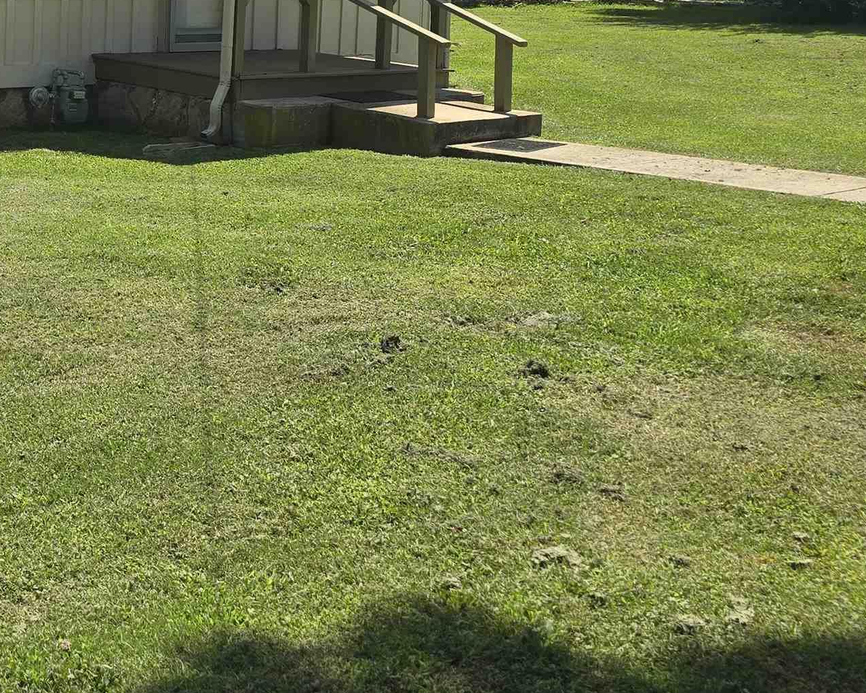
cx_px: 6
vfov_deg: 26.6
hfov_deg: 32.1
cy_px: -5
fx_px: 1384
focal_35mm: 54
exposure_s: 1/713
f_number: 1.7
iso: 12
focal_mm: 6.3
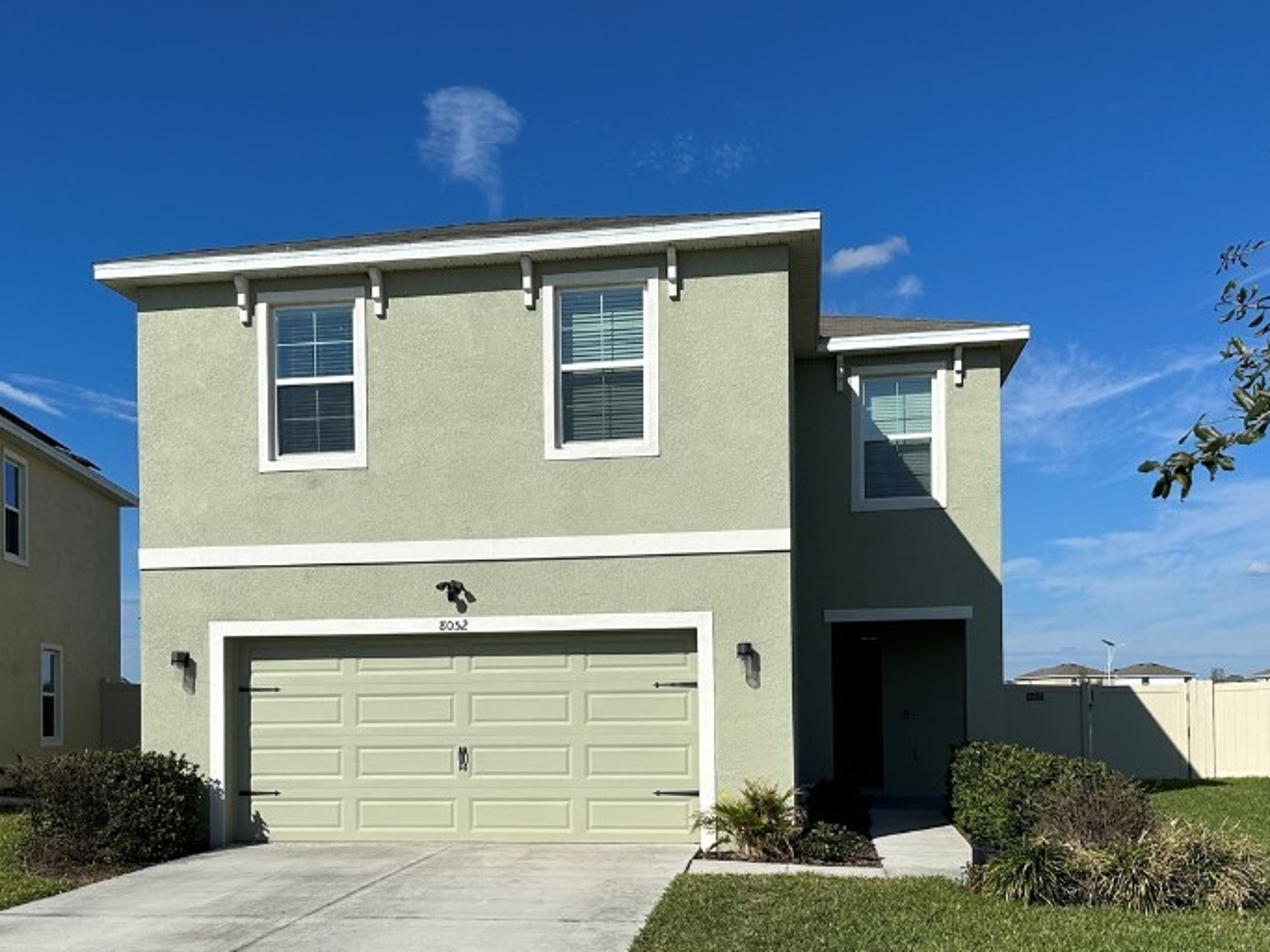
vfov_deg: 38.9
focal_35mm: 36
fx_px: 1321
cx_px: 591
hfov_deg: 51.3
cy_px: 677
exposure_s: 1/10753
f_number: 1.78
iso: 80
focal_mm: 6.86
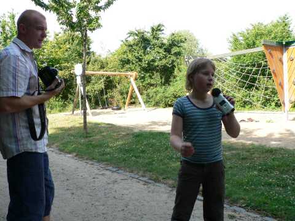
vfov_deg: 40.7
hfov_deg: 52.6
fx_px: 298
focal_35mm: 35
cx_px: 148
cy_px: 110
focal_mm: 6
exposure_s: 1/125
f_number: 4
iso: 64
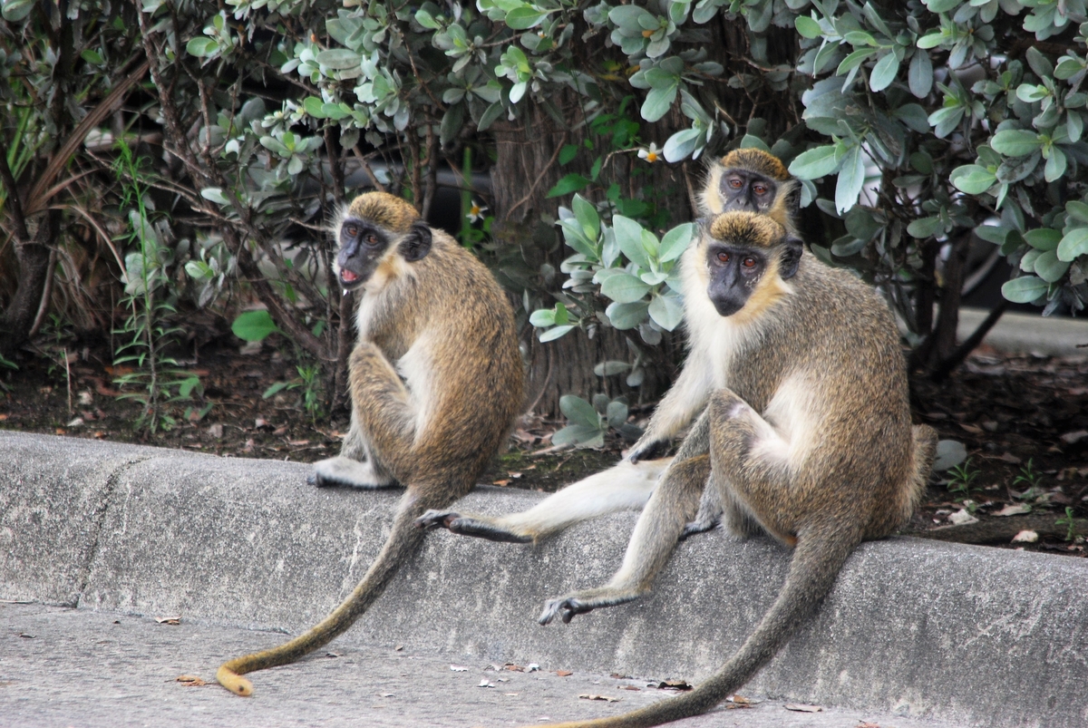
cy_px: 364
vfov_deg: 3.1
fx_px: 13615
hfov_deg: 4.6
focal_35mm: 450
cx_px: 544
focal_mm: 300
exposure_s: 1/160
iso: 400
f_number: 5.6
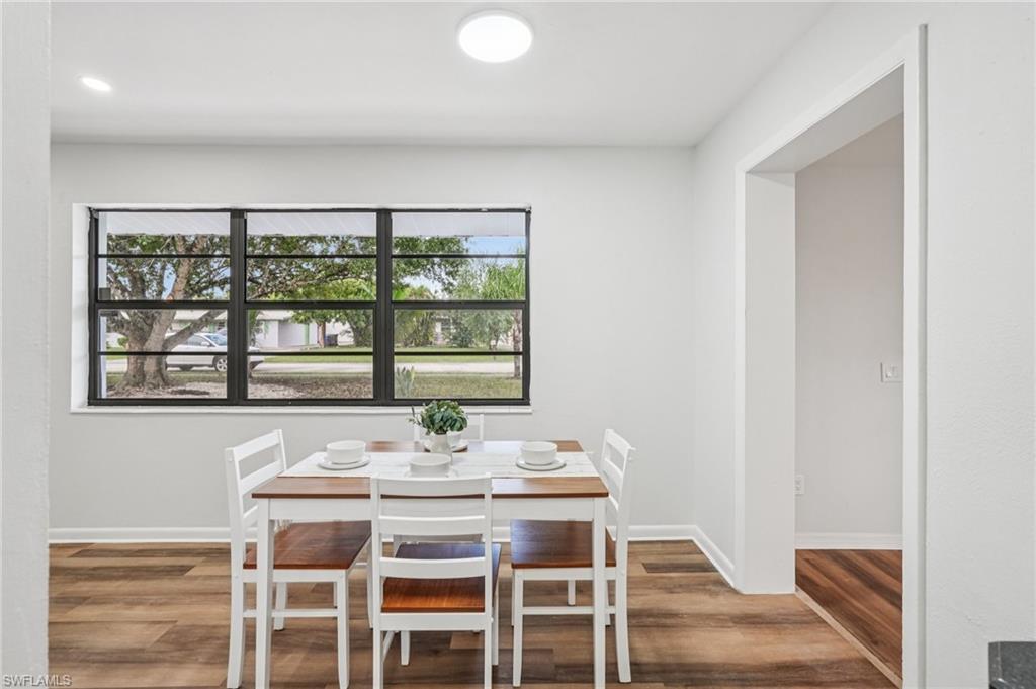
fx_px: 460
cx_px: 518
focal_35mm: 16
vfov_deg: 73.7
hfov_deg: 96.8
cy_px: 344
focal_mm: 16
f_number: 8
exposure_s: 1/30
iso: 400
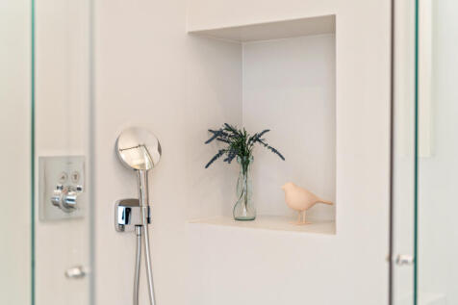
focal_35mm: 54
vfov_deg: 25.0
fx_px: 687
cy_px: 152
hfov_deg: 36.9
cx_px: 229
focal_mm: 54
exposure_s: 1/13
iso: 50
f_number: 2.8
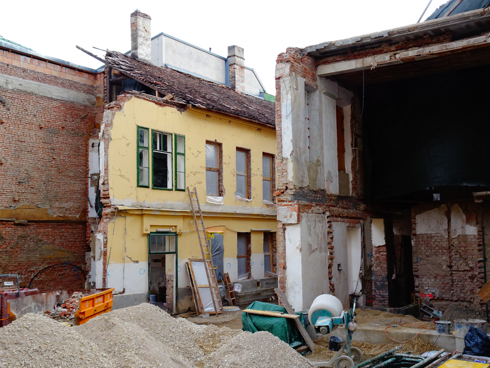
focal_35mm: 40
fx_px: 566
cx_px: 245
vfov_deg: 36.0
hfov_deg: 46.8
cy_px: 184
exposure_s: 1/50
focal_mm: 6.8
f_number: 4
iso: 80
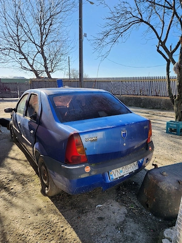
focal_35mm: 23
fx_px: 161
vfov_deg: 73.9
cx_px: 91
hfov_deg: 58.9
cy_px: 122
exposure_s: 1/909
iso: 20
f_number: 1.8
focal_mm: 5.4
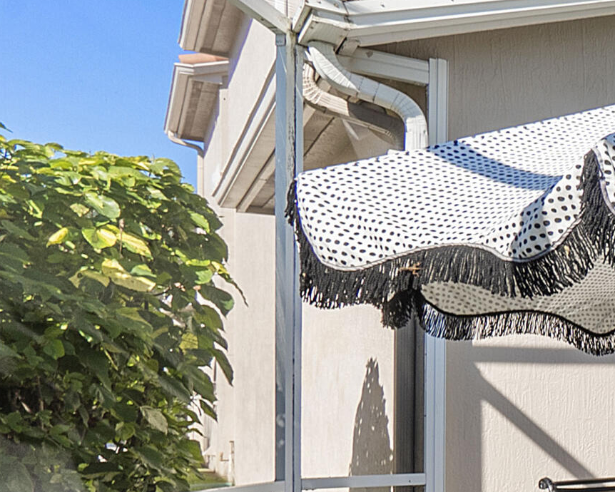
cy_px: 406
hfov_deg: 23.7
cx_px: 1049
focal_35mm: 49
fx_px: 892
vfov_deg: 30.0
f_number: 11
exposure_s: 1/200
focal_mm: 10
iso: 160
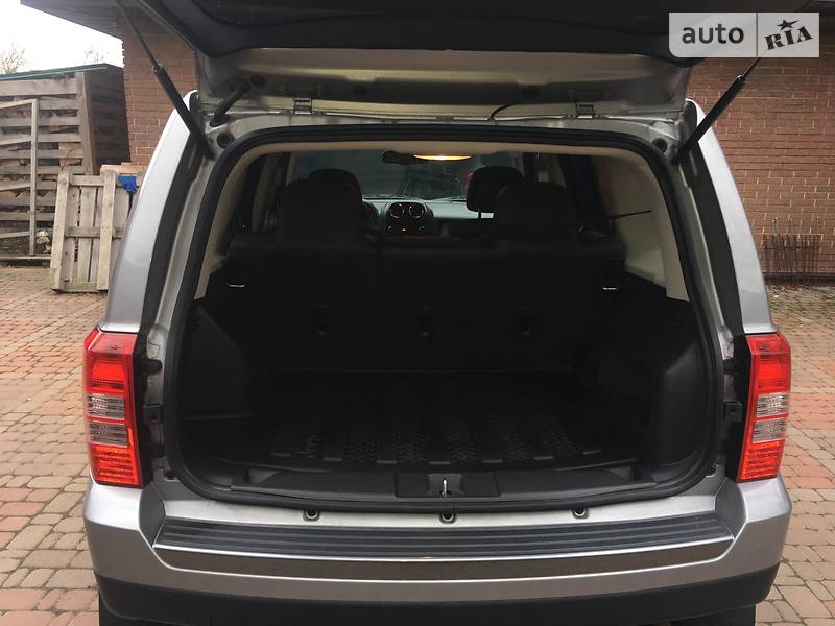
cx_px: 418
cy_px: 313
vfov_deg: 48.2
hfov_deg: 61.7
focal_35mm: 29
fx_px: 700
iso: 32
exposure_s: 1/33
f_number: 2.2
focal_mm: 4.2
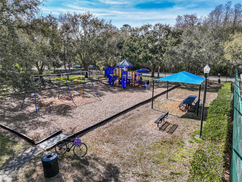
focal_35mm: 24
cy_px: 91
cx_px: 121
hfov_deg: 71.6
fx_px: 168
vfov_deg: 56.8
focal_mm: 12.29
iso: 200
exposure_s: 1/160
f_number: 2.8
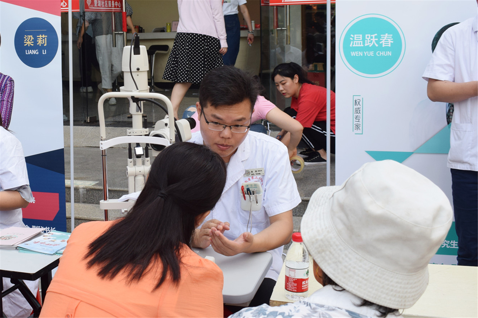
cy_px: 159
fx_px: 498
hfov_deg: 51.3
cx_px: 239
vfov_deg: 35.5
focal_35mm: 38
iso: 400
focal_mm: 25
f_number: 7.1
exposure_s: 1/200
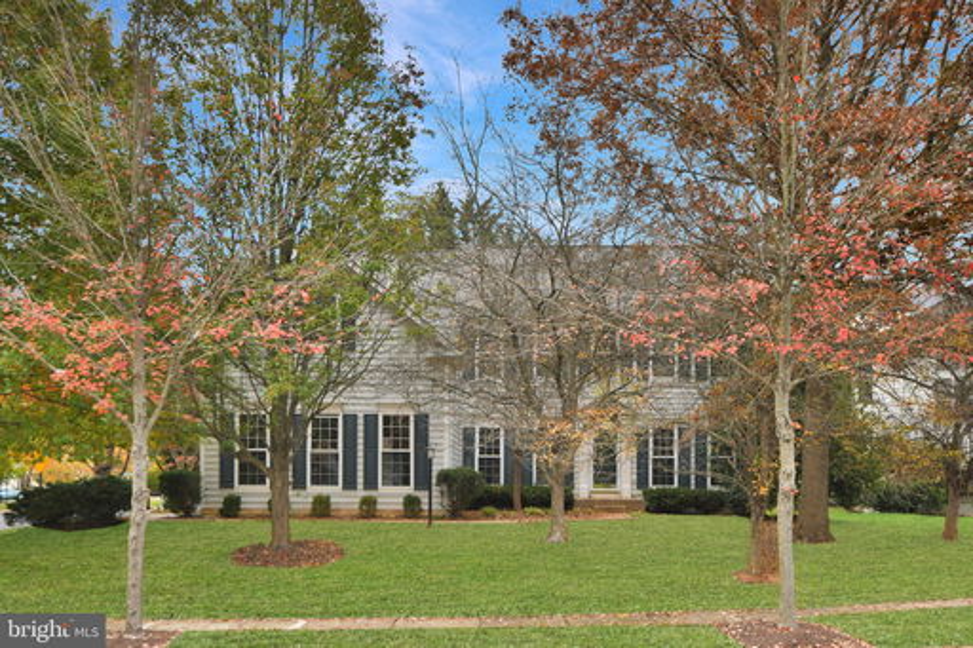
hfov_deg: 58.7
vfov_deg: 41.1
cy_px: 324
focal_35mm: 32
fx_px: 865
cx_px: 486
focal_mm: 32
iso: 100
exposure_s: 1/40
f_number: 7.1
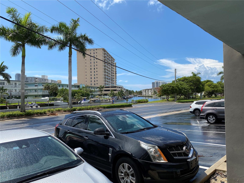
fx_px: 183
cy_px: 92
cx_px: 122
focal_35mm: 26
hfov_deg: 67.3
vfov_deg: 53.1
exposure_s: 1/3401
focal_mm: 4.25
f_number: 1.8
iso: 32
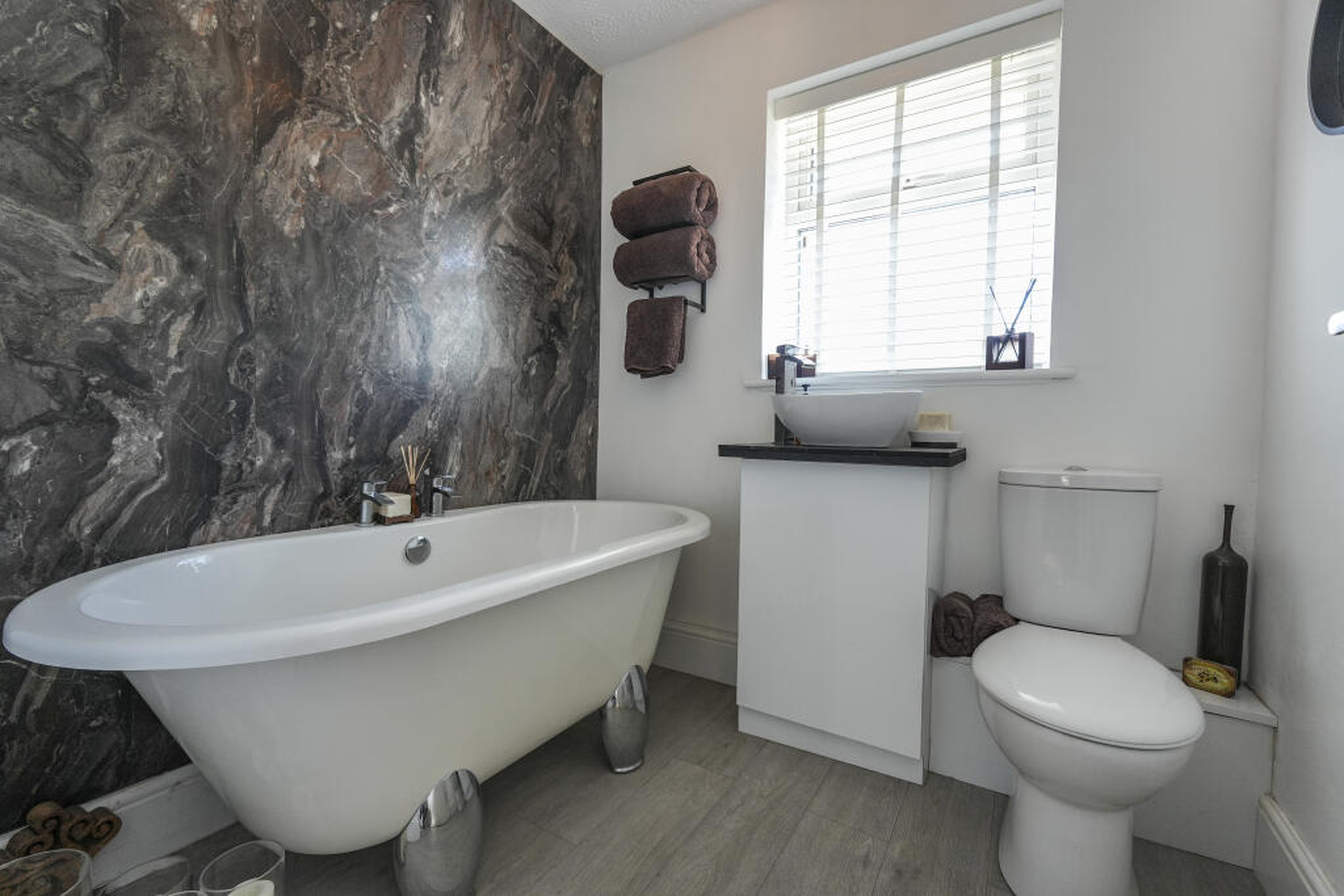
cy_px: 448
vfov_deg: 77.3
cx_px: 672
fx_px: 560
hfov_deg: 100.4
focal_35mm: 15
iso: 400
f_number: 4
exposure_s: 1/60
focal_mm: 10
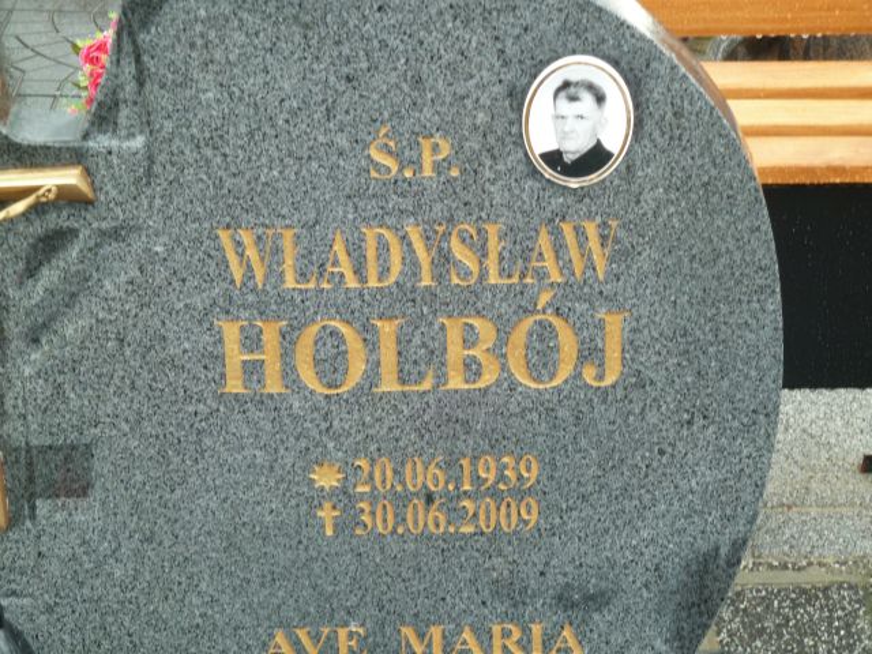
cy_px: 327
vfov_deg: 13.3
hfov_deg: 17.7
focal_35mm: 111
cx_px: 436
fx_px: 2796
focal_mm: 18.2
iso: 160
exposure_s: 1/40
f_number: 4.4
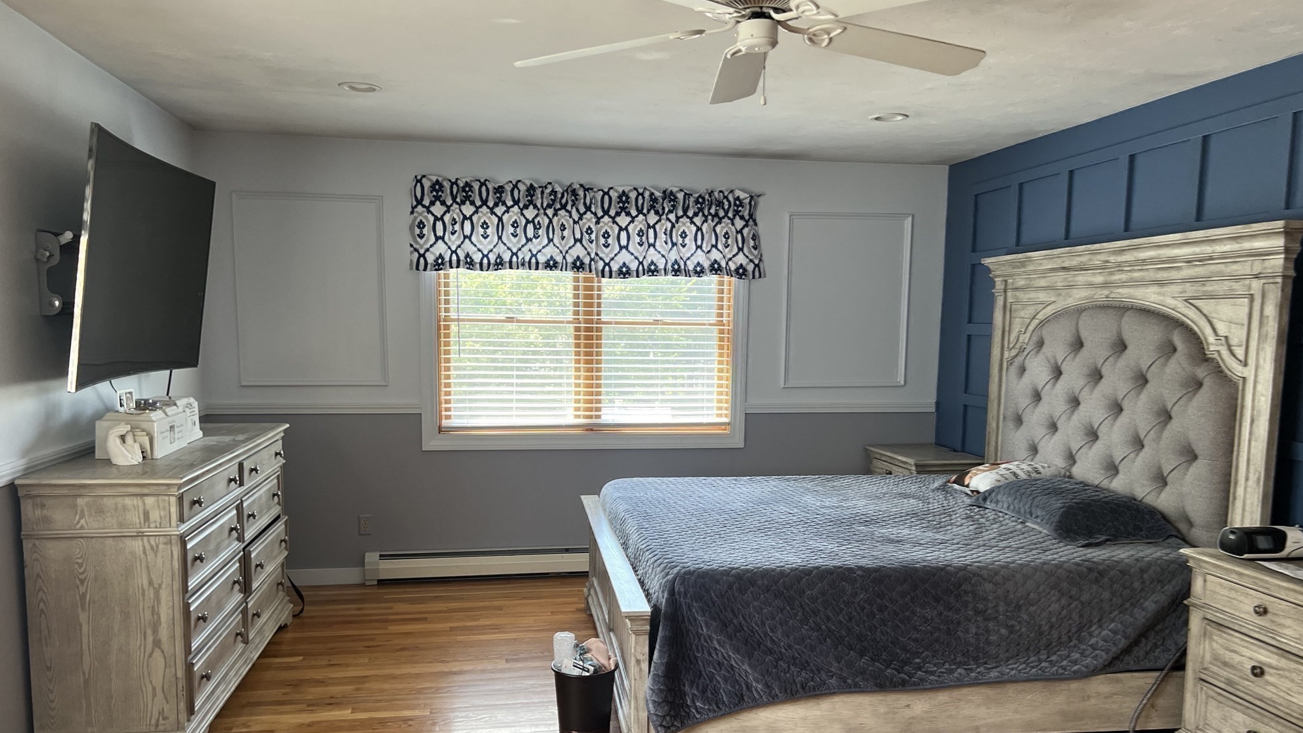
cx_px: 648
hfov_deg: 66.1
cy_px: 437
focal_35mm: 29
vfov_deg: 40.0
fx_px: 1002
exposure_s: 1/118
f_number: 1.5
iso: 125
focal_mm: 5.7
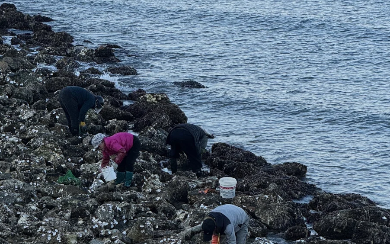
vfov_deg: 6.5
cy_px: 150
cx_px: 174
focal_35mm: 203
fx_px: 2158
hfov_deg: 10.3
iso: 50
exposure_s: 1/1167
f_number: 2.8
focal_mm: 15.66
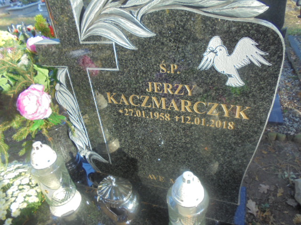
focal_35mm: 26
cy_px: 112
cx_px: 150
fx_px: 226
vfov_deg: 53.1
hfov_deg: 67.3
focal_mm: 4.6
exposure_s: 1/80
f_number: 3.5
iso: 100
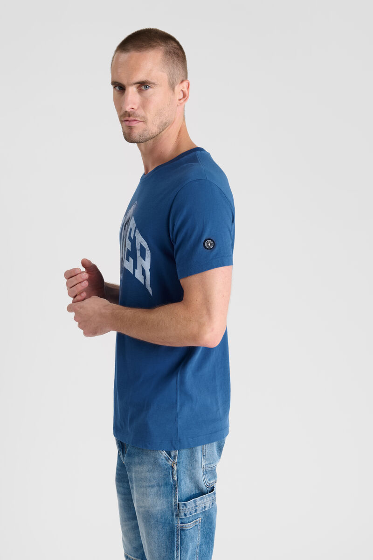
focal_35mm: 50
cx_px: 186
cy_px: 280
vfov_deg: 39.6
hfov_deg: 27.0
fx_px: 777
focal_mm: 50
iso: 100
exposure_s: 1/160
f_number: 9
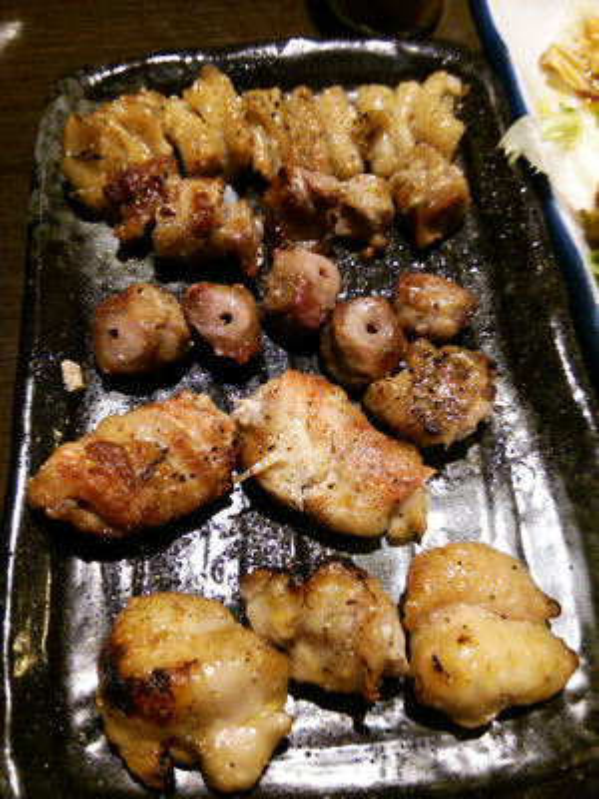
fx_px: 692
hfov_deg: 46.8
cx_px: 300
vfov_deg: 60.0
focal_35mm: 30
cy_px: 400
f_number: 1.94
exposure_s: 1/20
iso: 320
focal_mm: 4.06
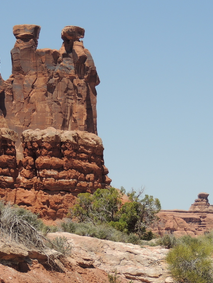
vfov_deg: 11.3
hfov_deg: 8.5
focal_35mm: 175
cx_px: 60
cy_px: 163
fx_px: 1434
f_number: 4.1
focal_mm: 17.8
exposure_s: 1/800
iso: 100
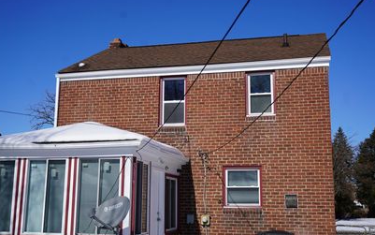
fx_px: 481
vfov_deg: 27.4
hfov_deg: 42.6
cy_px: 99
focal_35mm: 47
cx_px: 181
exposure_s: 1/1250
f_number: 5
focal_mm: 37
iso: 100
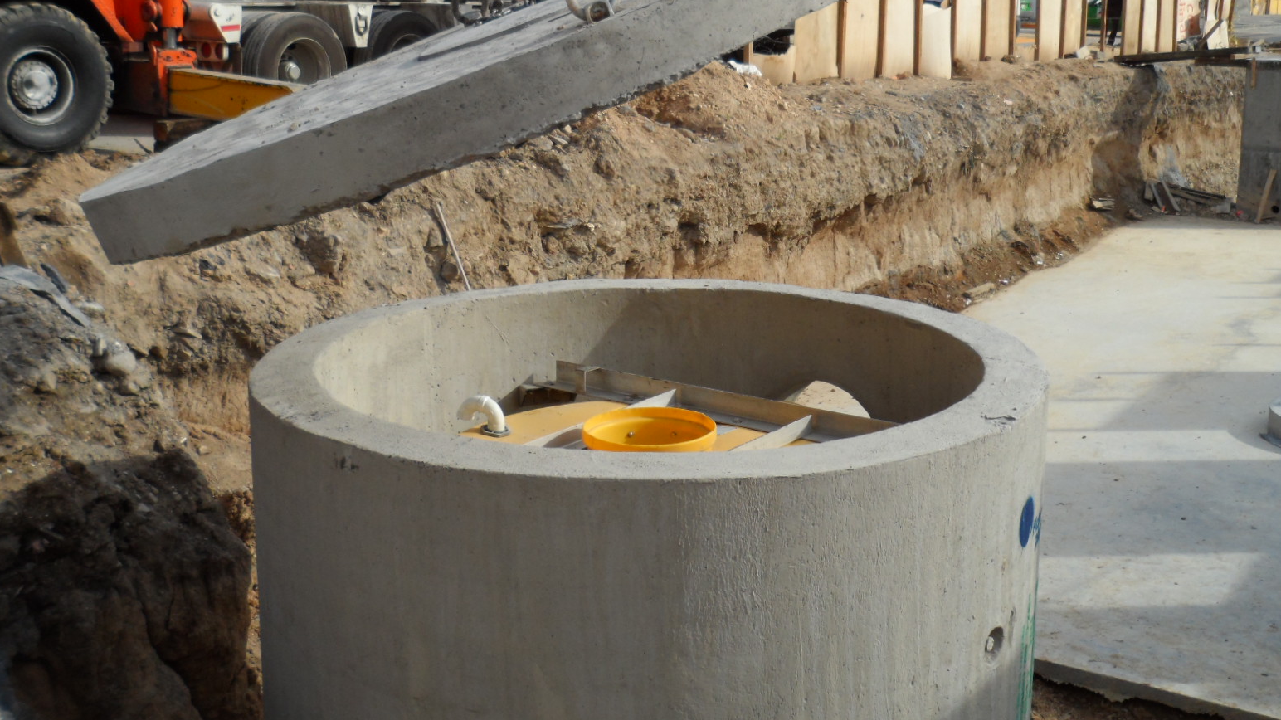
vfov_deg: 28.2
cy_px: 256
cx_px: 762
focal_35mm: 42
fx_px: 1426
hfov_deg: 48.1
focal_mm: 5.7
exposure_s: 1/750
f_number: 3.5
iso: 80
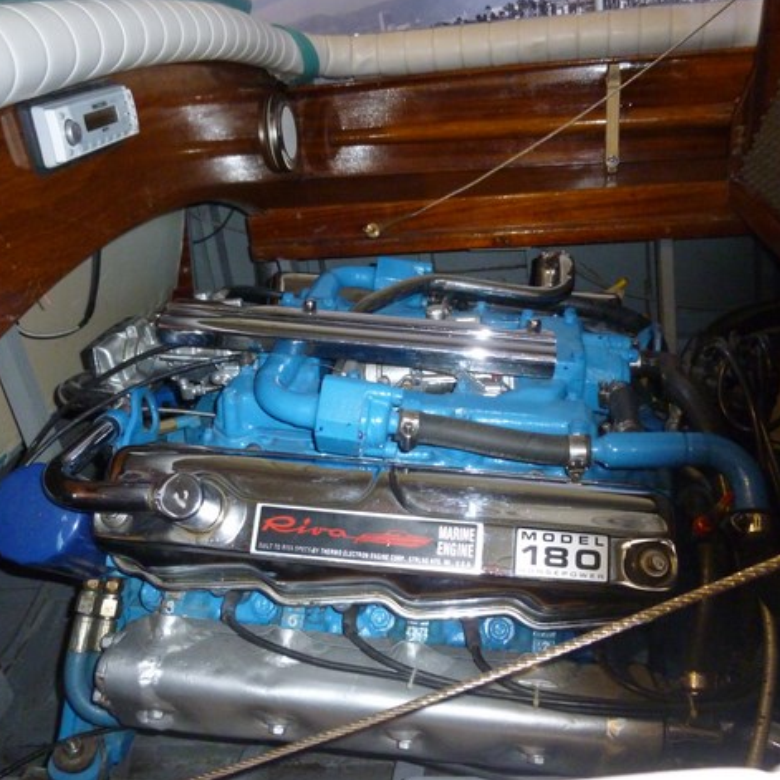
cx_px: 399
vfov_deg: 54.0
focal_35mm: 30
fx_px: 765
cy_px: 392
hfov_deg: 54.0
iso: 400
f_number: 3.1
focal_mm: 4.5
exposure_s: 1/60
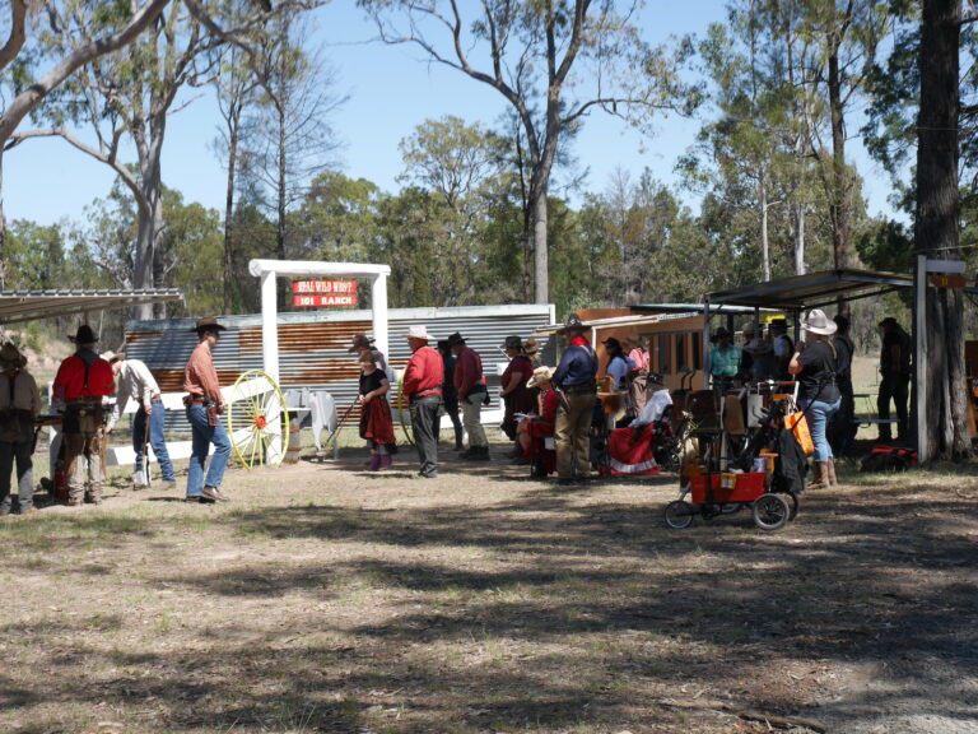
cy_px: 367
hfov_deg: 31.2
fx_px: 1752
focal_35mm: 62
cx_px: 489
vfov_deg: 23.7
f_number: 9
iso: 200
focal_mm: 31
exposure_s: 1/250
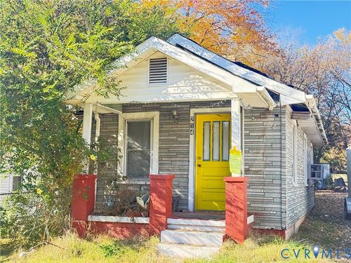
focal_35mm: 48
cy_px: 132
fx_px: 487
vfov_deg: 30.3
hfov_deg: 39.7
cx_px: 176
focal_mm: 6.76
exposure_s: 1/405
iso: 100
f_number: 1.78
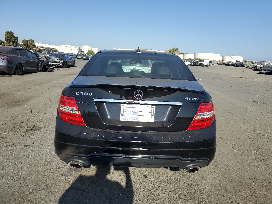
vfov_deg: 53.1
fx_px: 204
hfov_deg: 67.3
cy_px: 102
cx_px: 136
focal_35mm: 26
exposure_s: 1/3333
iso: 50
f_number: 1.5
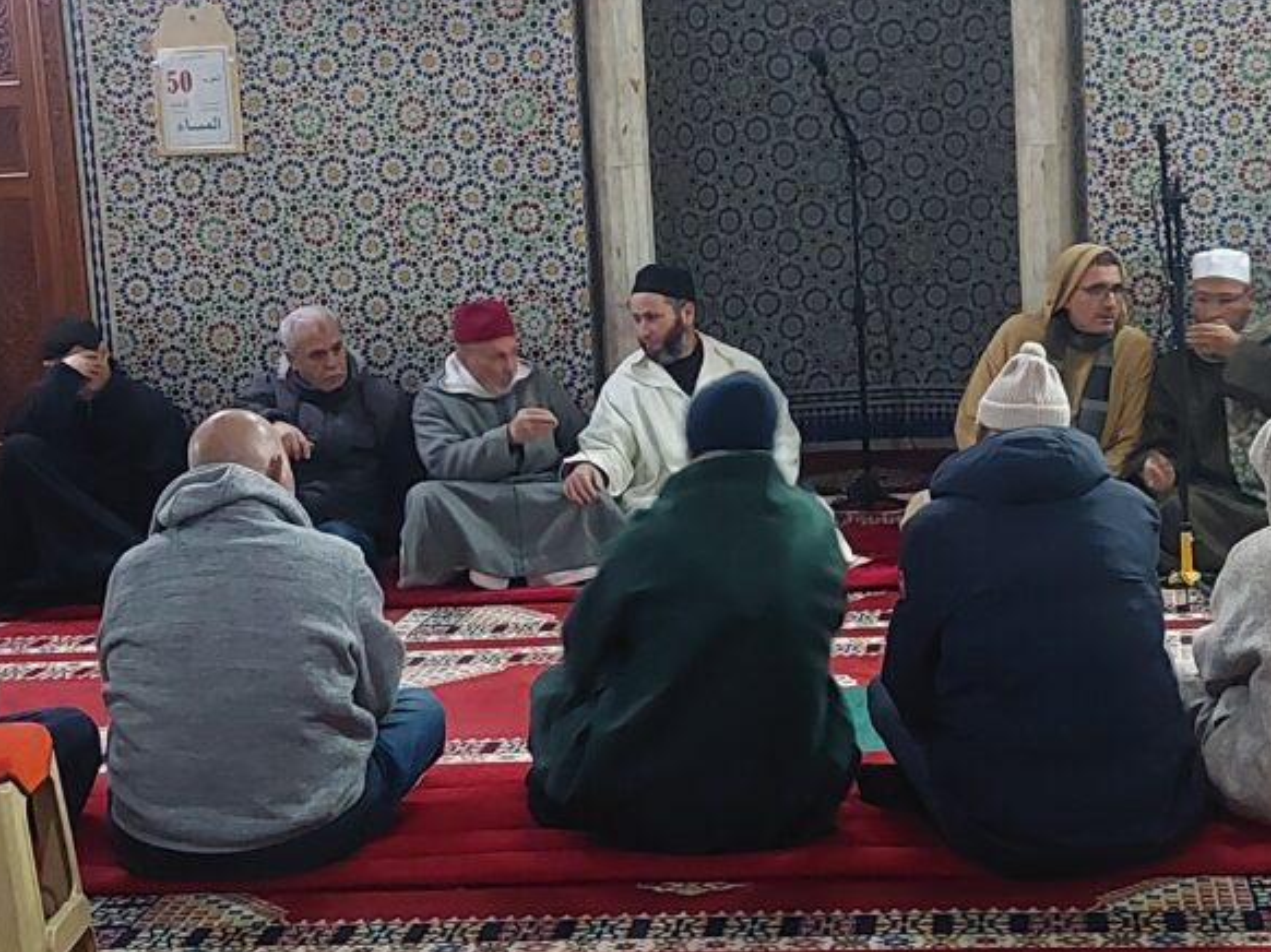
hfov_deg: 42.8
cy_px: 428
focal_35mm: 44
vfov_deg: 32.8
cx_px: 758
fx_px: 1615
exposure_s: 1/24
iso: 640
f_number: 1.8
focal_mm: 5.23
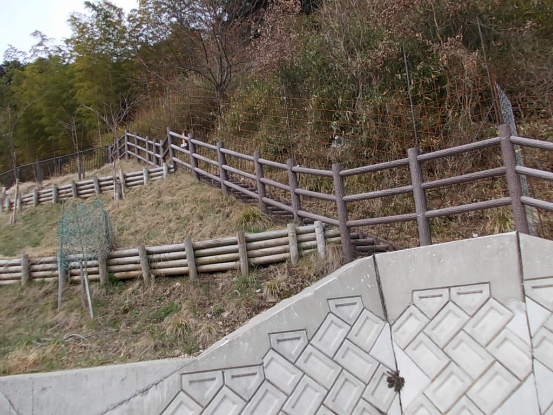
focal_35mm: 28
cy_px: 208
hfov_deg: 63.4
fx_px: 447
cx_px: 276
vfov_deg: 49.7
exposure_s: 1/200
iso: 80
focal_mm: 4
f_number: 5.4
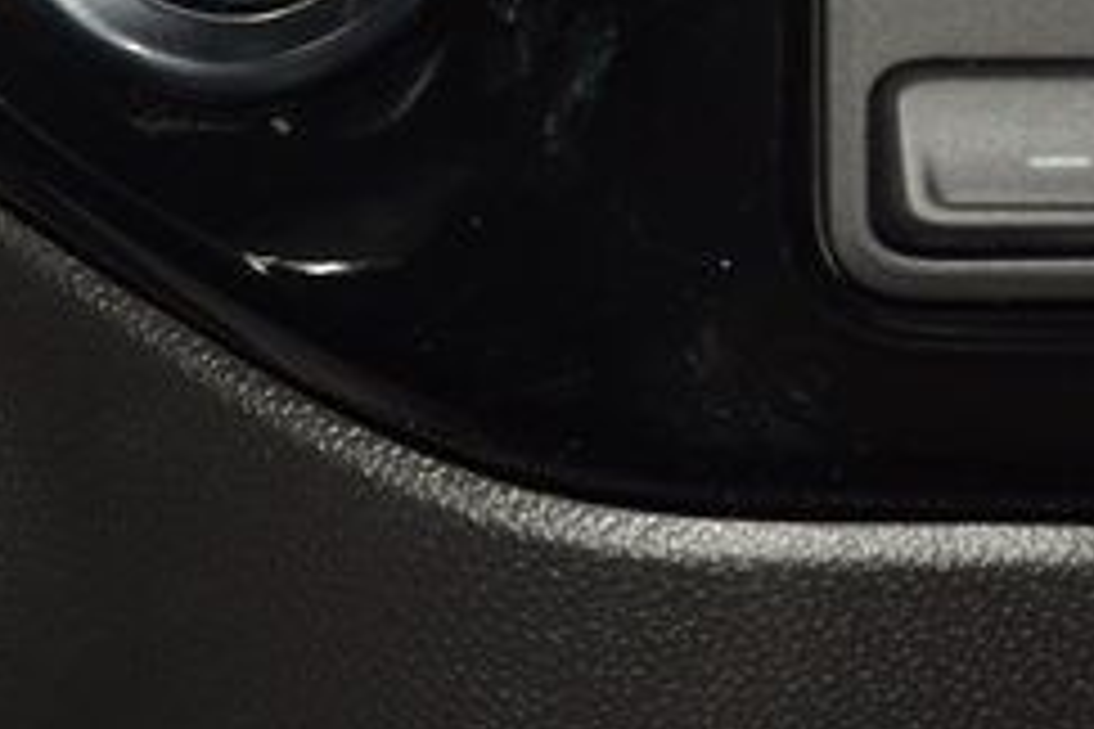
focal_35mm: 276
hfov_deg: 7.5
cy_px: -88
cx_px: 702
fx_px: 8387
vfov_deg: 5.0
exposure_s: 1/125
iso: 100
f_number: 8
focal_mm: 70
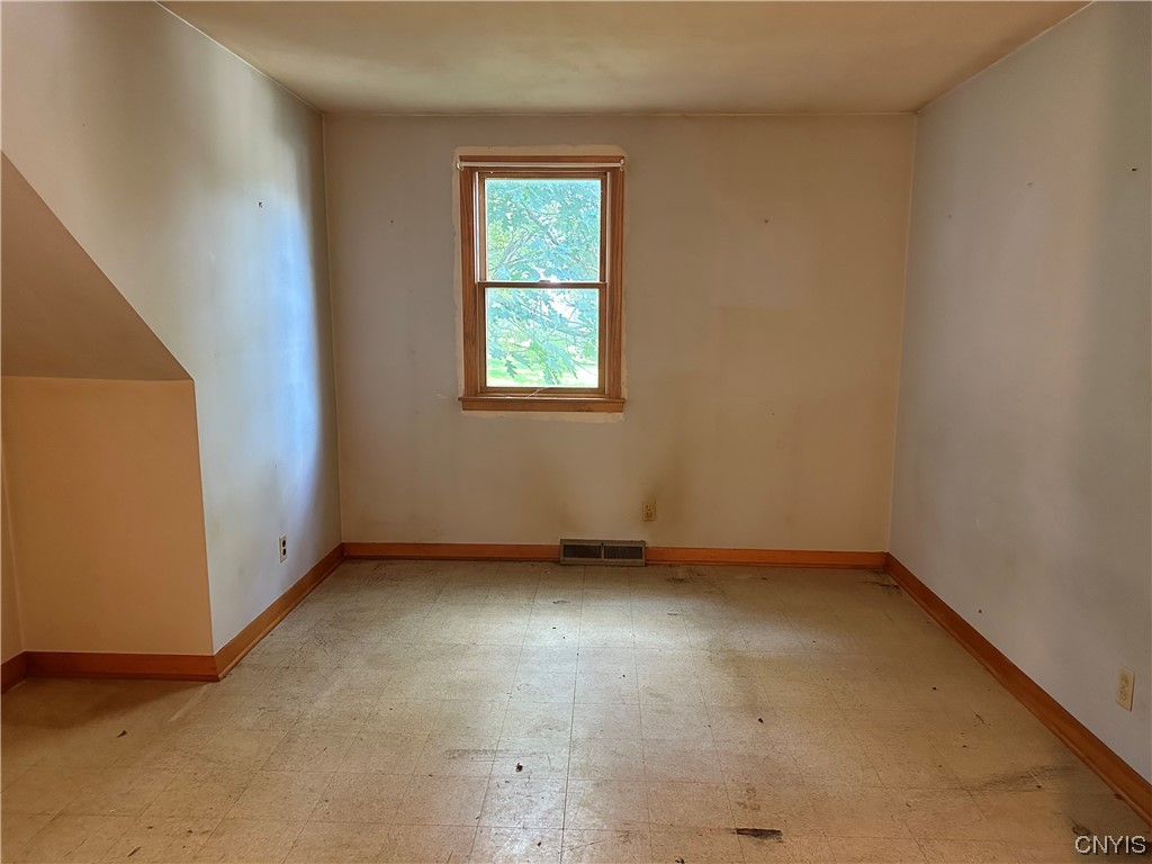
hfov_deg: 71.6
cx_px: 576
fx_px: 799
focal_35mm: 24
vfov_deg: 56.8
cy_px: 432
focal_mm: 6.86
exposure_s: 1/60
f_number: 1.78
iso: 640
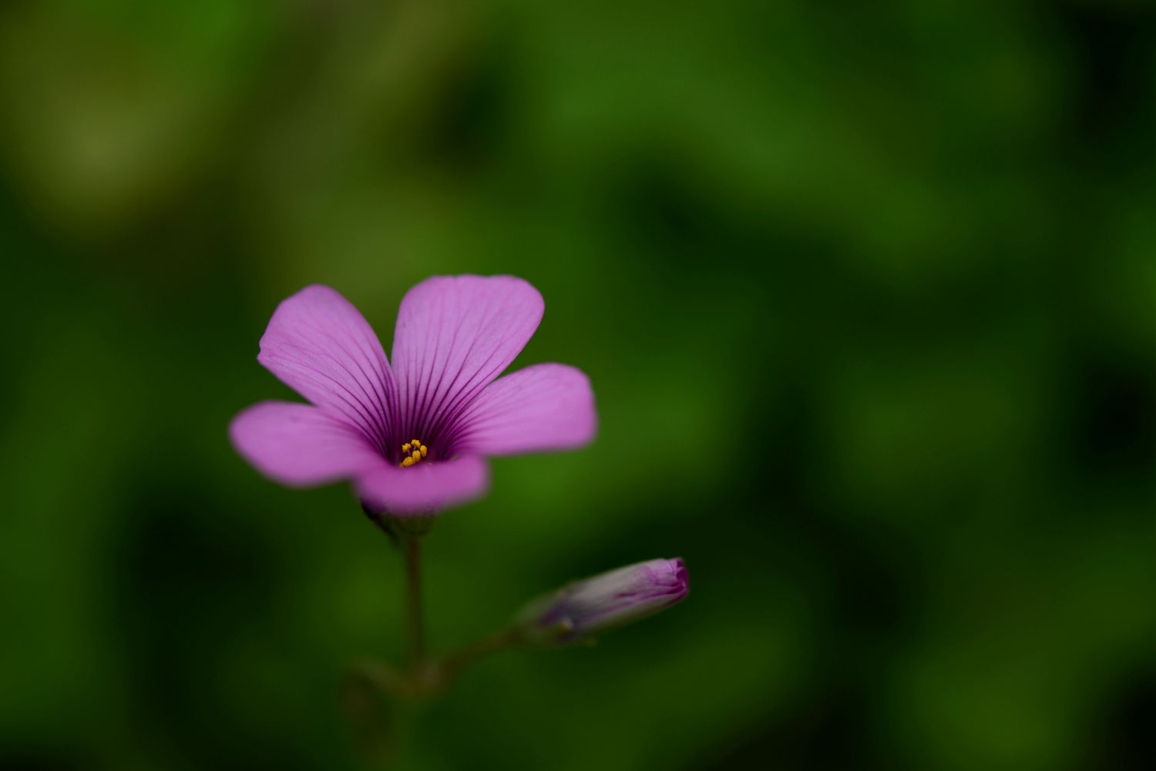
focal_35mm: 105
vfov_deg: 13.0
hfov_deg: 19.5
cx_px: 578
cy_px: 386
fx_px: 3372
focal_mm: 105
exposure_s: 1/800
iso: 125
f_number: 4
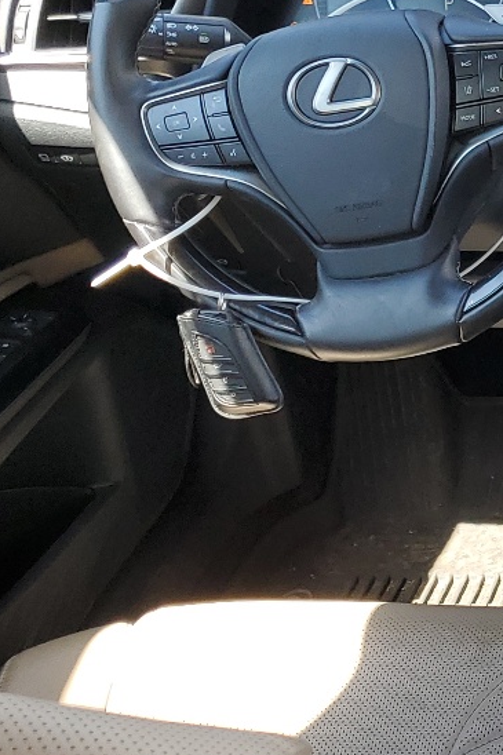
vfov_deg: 25.7
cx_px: 834
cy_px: 434
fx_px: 1657
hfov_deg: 15.4
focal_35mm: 79
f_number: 1.5
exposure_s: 1/233
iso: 50
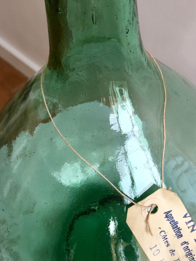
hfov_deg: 32.1
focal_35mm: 45
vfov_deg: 42.0
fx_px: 340
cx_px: 119
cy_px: 119
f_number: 2.2
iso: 32
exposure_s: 1/50
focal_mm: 4.15
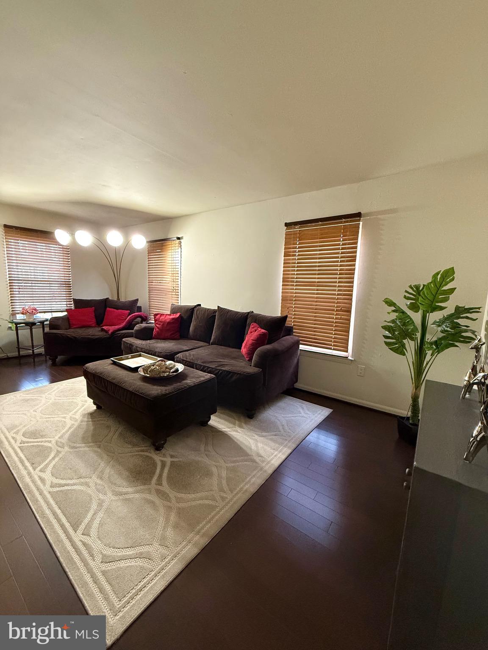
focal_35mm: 14
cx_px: 244
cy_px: 325
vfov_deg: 102.1
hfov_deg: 85.7
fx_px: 263
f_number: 2.2
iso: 640
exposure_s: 1/60
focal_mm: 2.22
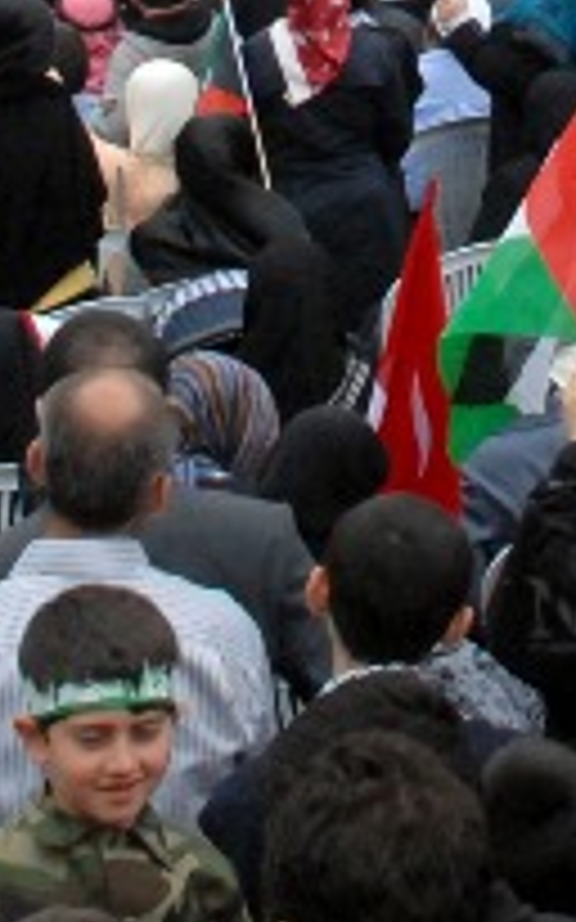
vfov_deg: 13.2
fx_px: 3745
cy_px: -501
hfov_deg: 8.8
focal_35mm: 149
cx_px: 531
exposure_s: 1/320
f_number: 9
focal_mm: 20
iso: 640
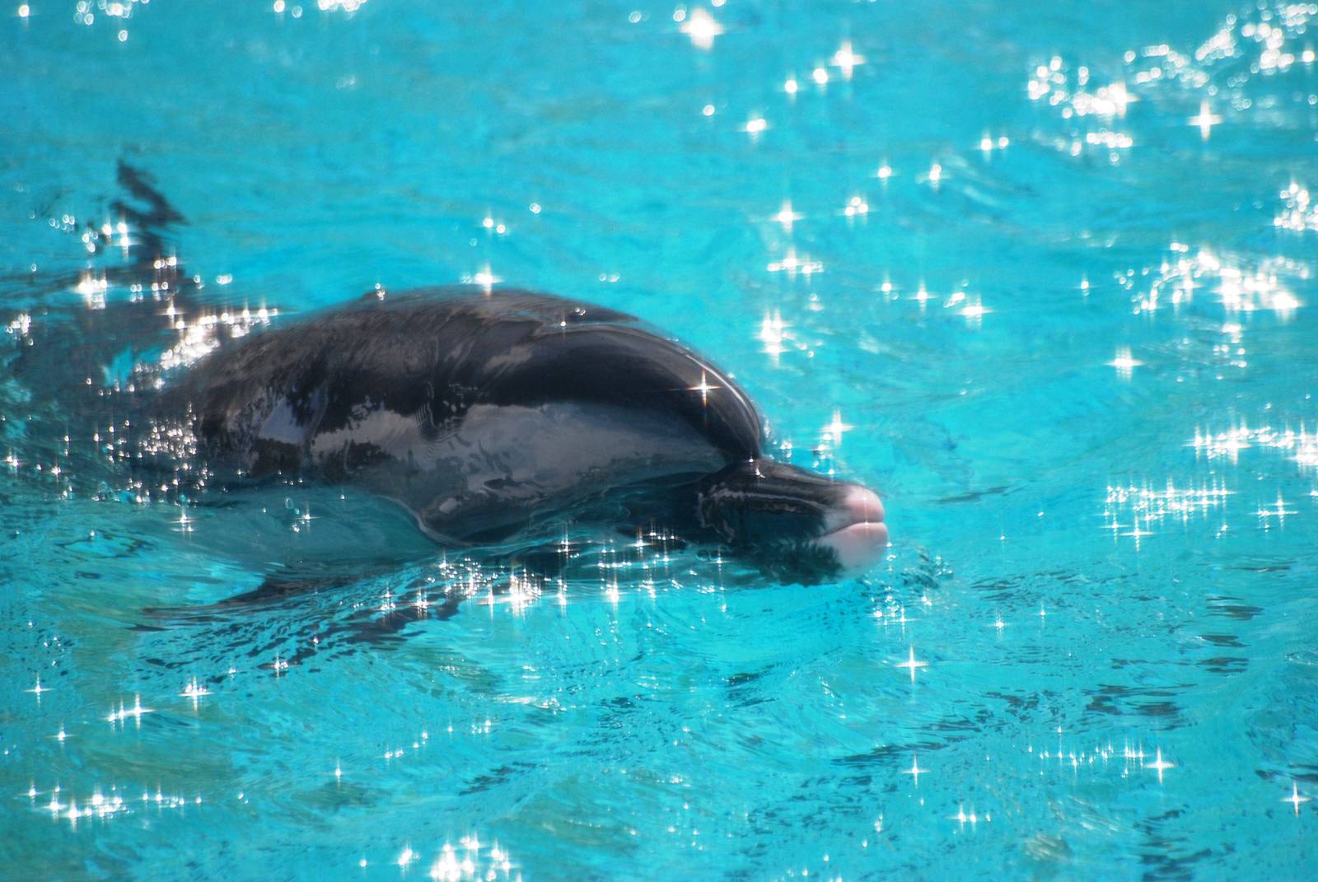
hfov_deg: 4.6
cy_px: 441
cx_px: 659
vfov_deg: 3.1
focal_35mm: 450
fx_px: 16494
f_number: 5.6
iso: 400
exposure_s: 1/640
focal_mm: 300
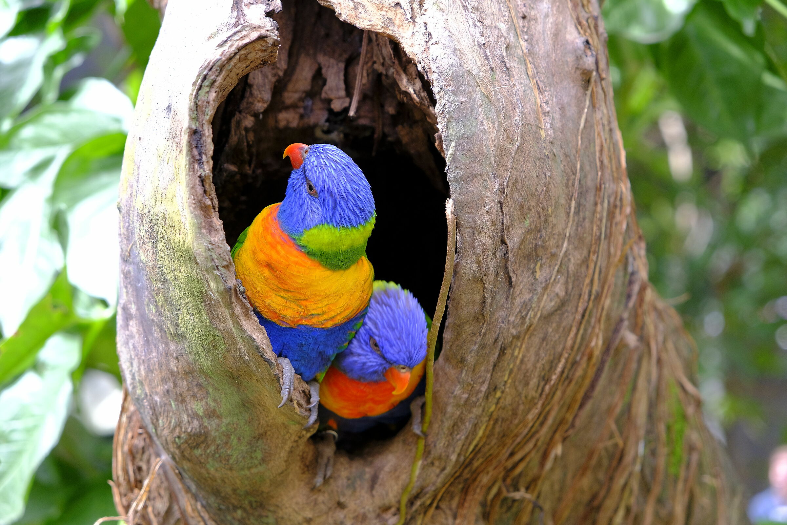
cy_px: 262
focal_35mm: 83
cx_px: 394
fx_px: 1814
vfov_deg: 16.5
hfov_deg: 24.5
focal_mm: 55
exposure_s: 1/58
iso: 800
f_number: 4
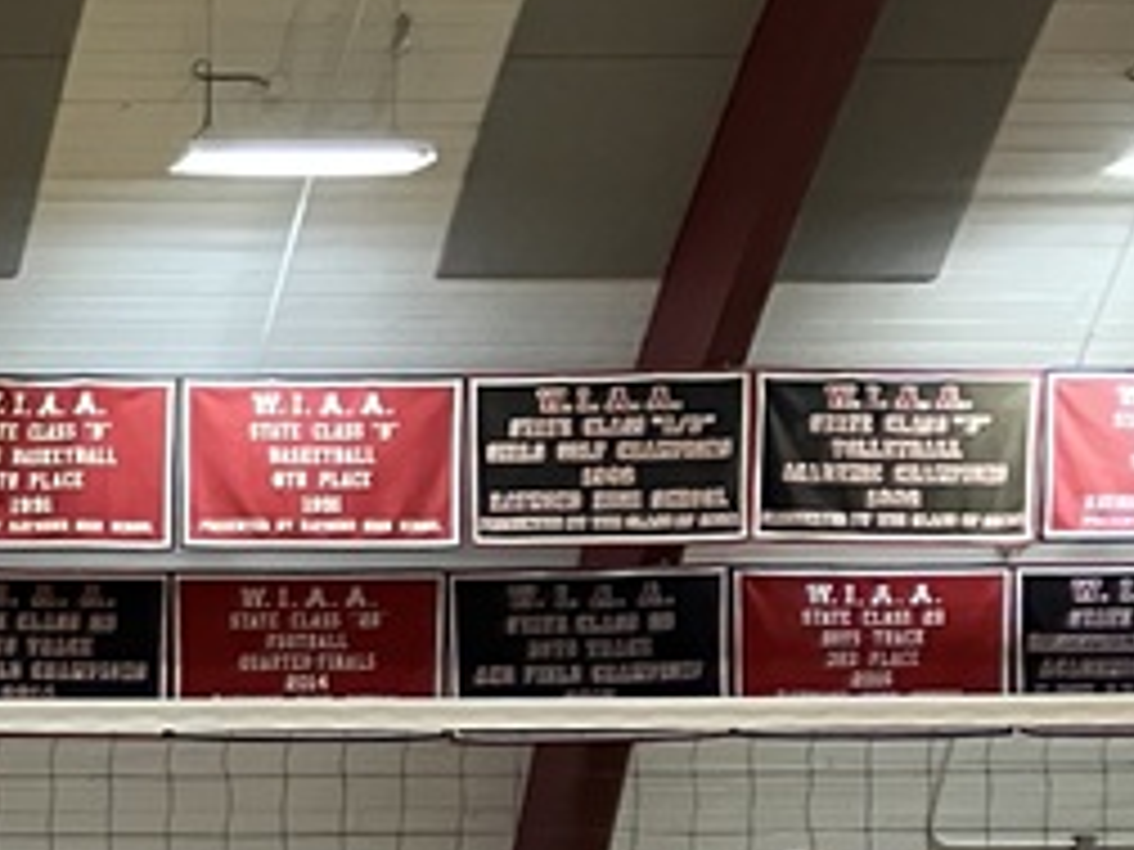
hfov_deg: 14.4
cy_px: 1277
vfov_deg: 12.4
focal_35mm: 114
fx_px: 3735
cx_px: -1143
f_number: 1.8
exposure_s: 1/60
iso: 250
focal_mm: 3.99
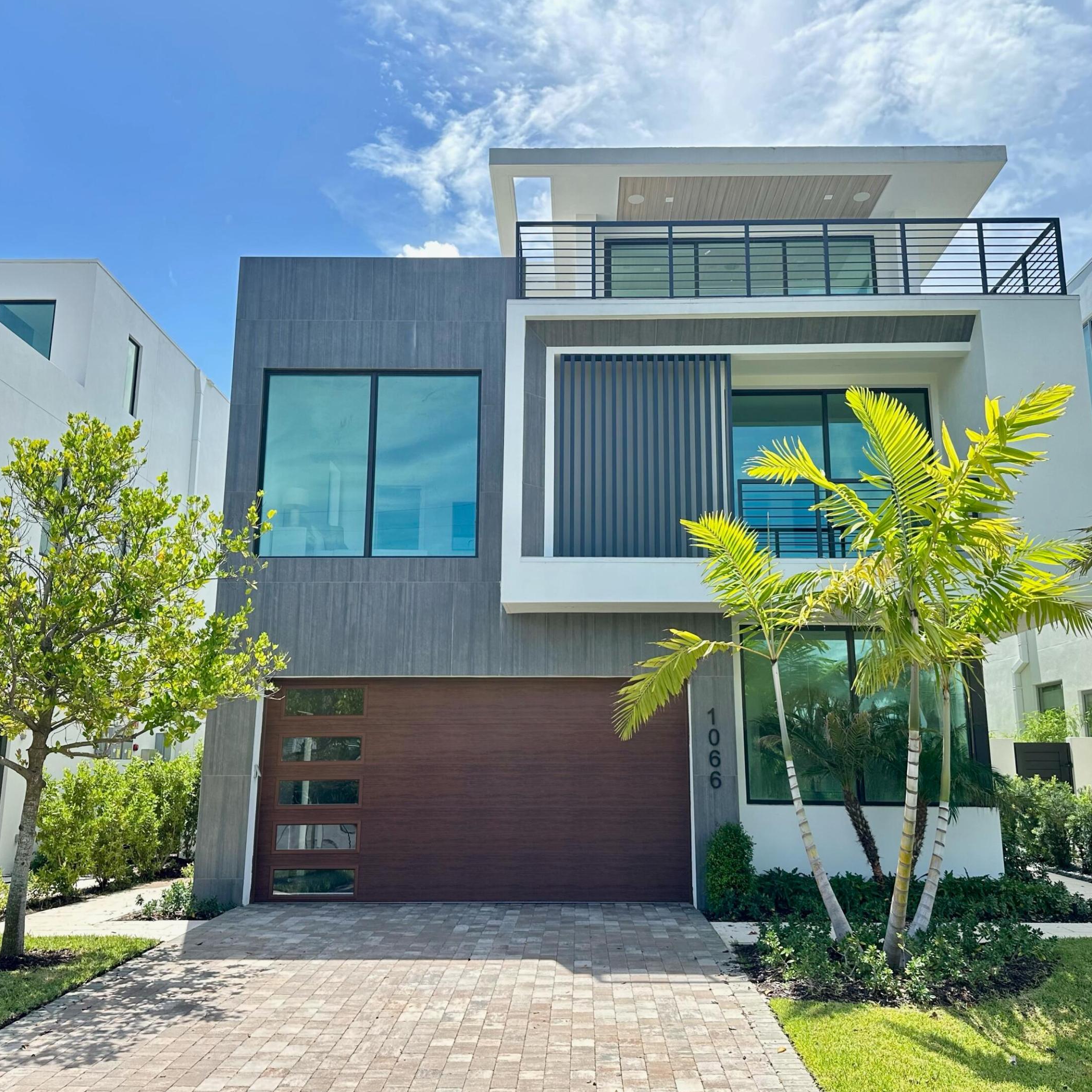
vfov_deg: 55.6
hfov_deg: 55.6
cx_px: 570
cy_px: 535
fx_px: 1035
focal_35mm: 29
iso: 80
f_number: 1.78
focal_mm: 6.86
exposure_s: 1/2410
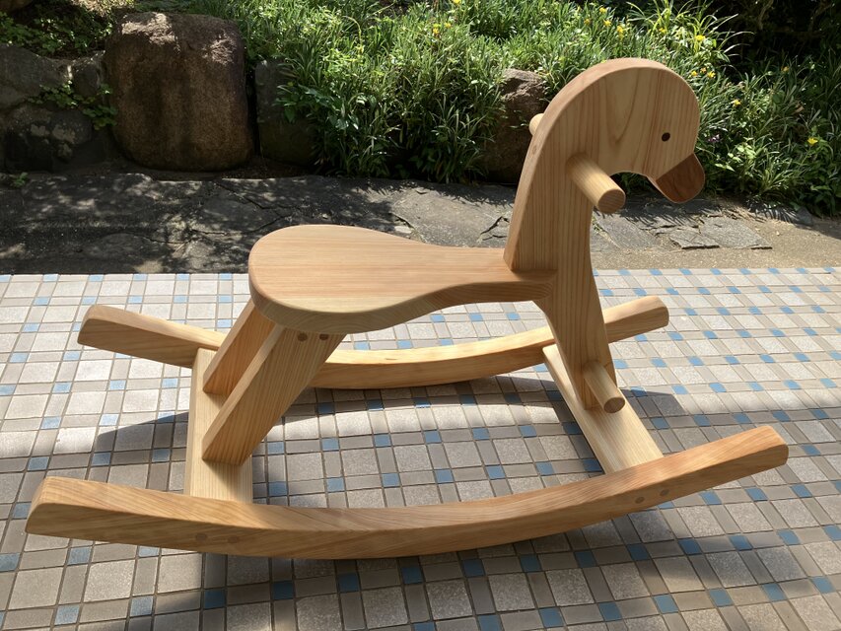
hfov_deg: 63.4
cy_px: 316
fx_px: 680
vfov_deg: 49.8
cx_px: 420
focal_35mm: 28
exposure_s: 1/1312
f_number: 1.8
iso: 32
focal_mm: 3.99
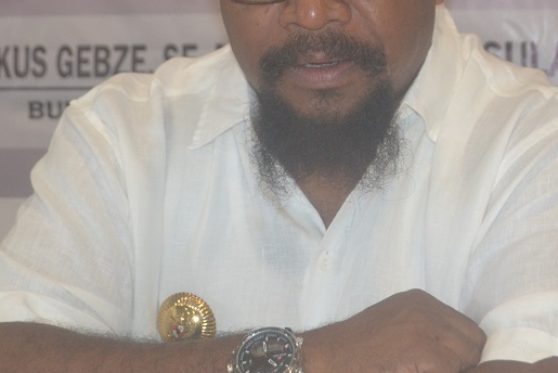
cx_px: 337
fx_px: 1582
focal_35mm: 102
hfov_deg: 20.0
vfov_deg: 13.4
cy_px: 60
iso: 1100
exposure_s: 1/60
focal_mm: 38
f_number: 5
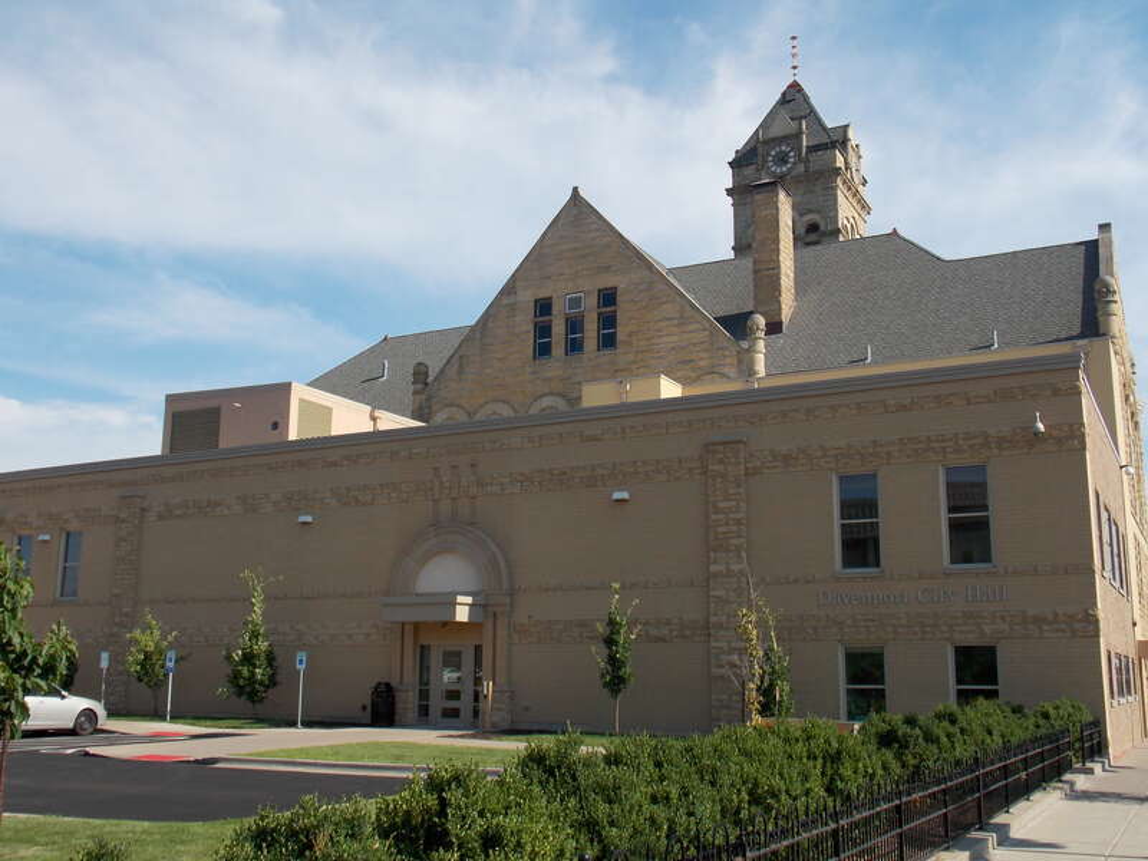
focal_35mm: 34
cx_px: 574
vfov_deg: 41.8
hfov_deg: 54.0
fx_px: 1128
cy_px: 430
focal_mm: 6.1
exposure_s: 1/800
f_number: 3.4
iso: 80
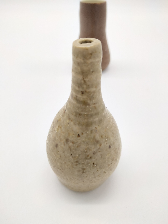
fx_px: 155
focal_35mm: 24
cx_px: 84
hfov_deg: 56.8
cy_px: 112
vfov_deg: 71.6
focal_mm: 3.94
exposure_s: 1/334
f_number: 1.9
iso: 250
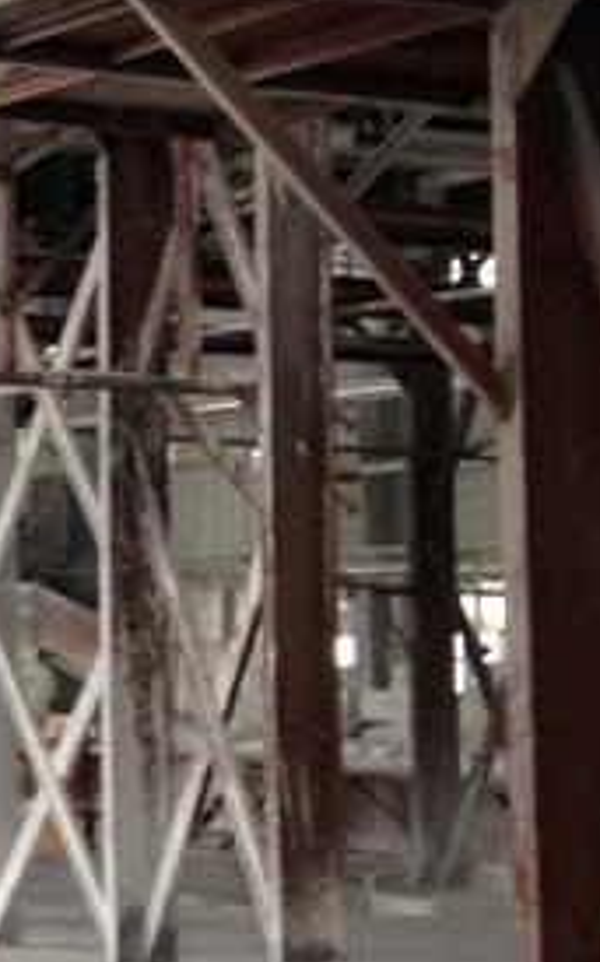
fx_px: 3012
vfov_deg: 18.1
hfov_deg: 10.3
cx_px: -656
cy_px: 321
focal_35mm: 115
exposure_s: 1/20
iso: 64
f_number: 2.4
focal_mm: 4.13
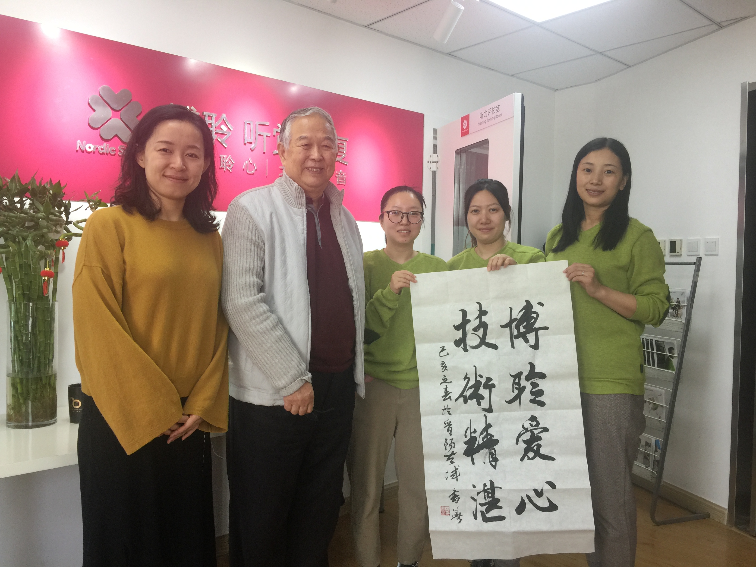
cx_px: 378
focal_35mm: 29
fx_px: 633
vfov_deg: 48.2
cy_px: 284
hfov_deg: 61.7
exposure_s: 1/33
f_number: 2.2
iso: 40
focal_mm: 4.15
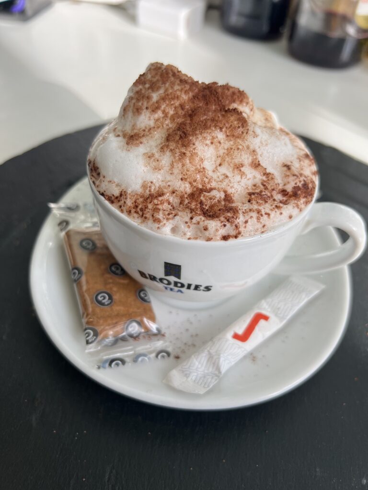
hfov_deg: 53.1
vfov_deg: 67.3
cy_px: 245
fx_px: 369
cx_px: 184
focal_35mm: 26
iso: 50
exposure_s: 1/521
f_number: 1.5
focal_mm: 5.7
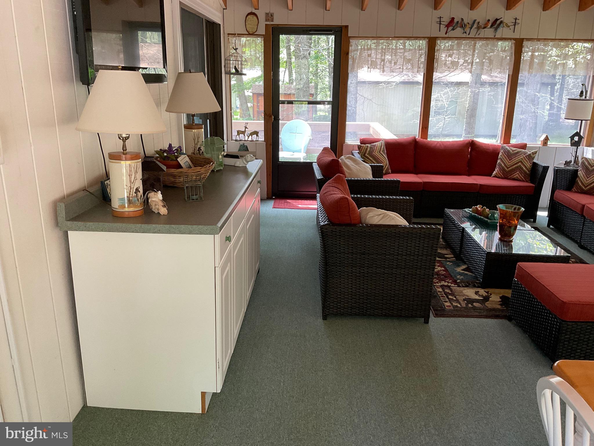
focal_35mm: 29
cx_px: 297
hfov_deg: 61.7
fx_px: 498
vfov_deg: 48.2
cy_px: 223
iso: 100
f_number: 1.8
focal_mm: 3
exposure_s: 1/60
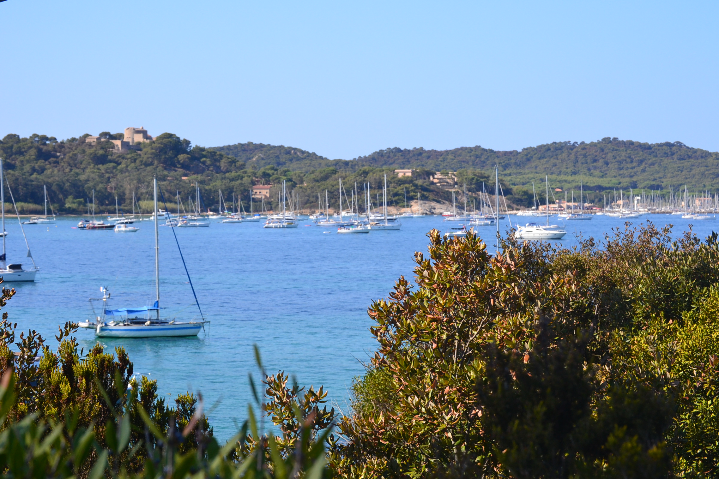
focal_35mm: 84
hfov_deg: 24.3
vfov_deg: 16.4
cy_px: 237
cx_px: 359
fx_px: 1668
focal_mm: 55
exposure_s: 1/400
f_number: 11
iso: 400
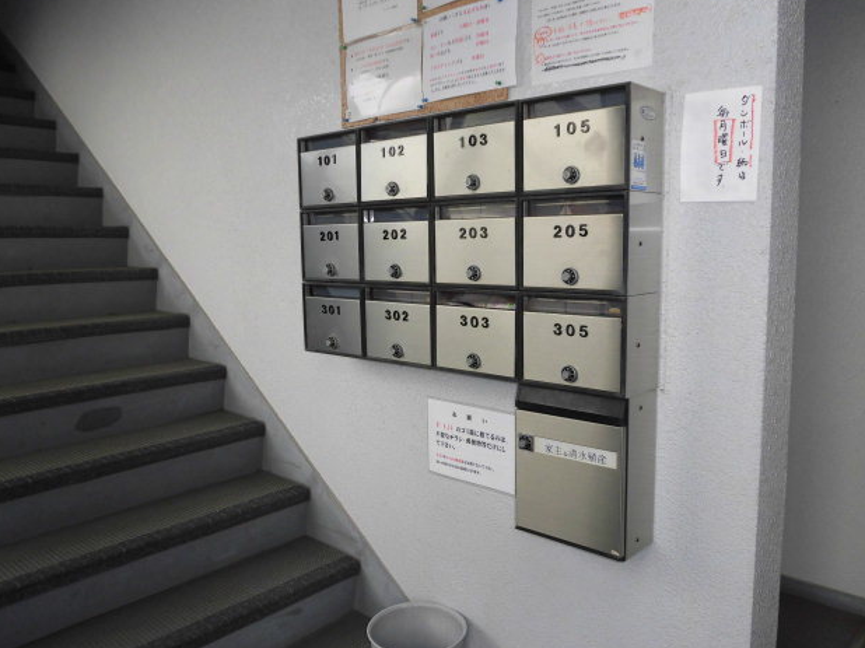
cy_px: 326
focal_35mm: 29
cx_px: 441
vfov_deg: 48.2
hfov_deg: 61.7
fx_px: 724
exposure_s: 1/100
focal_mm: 4.98
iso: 100
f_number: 3.3
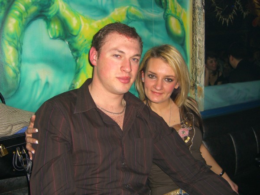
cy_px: 98
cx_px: 130
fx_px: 285
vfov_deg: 37.7
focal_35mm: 38
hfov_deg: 49.0
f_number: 2.8
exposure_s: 1/60
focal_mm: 7.9
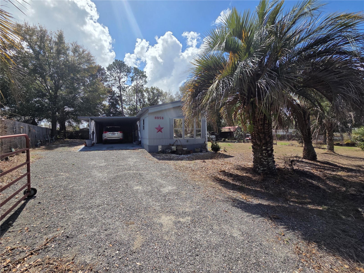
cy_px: 136
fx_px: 137
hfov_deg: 106.2
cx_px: 182
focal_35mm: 13
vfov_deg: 89.9
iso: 50
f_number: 2.2
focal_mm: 2.2
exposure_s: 1/3282
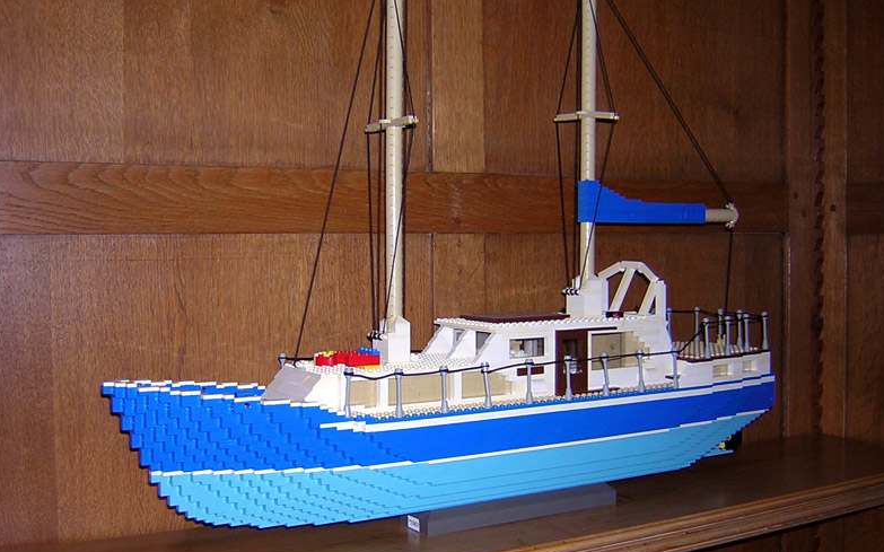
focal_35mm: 39
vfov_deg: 32.7
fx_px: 939
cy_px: 283
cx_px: 447
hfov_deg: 50.4
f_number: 2.6
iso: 100
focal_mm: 4.7
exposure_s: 1/60.1
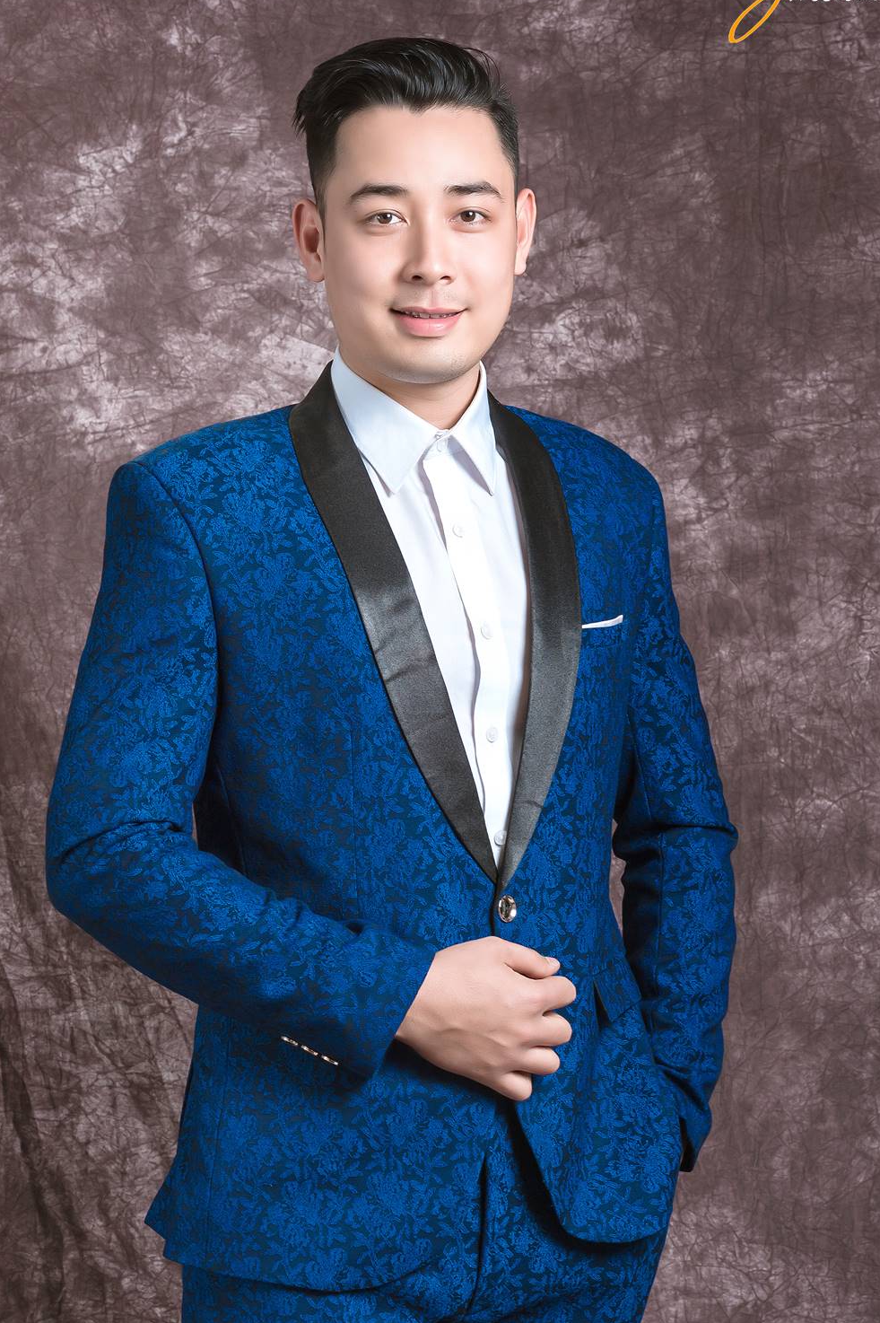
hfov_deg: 13.1
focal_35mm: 104
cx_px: 407
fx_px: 3818
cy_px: 712
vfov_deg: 19.6
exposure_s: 1/160
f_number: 10
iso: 100
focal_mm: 85
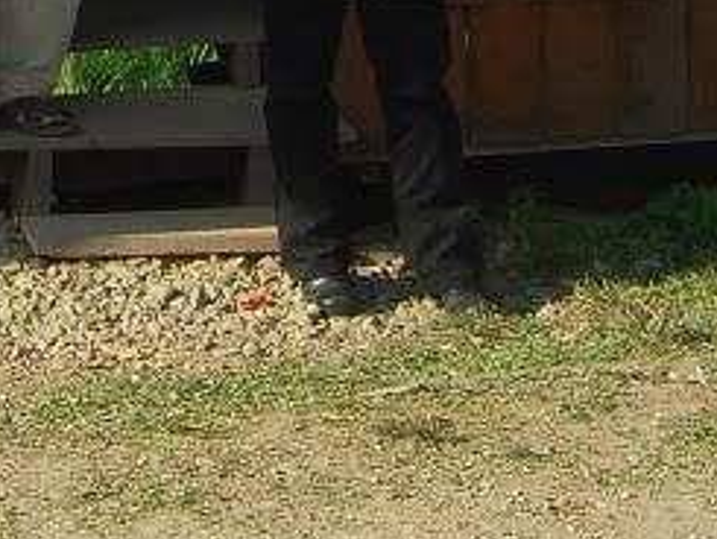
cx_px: -9
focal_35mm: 159
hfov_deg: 12.3
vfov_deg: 8.8
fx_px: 3295
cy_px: -527
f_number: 6.4
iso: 50
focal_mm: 7.8
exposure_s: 1/200
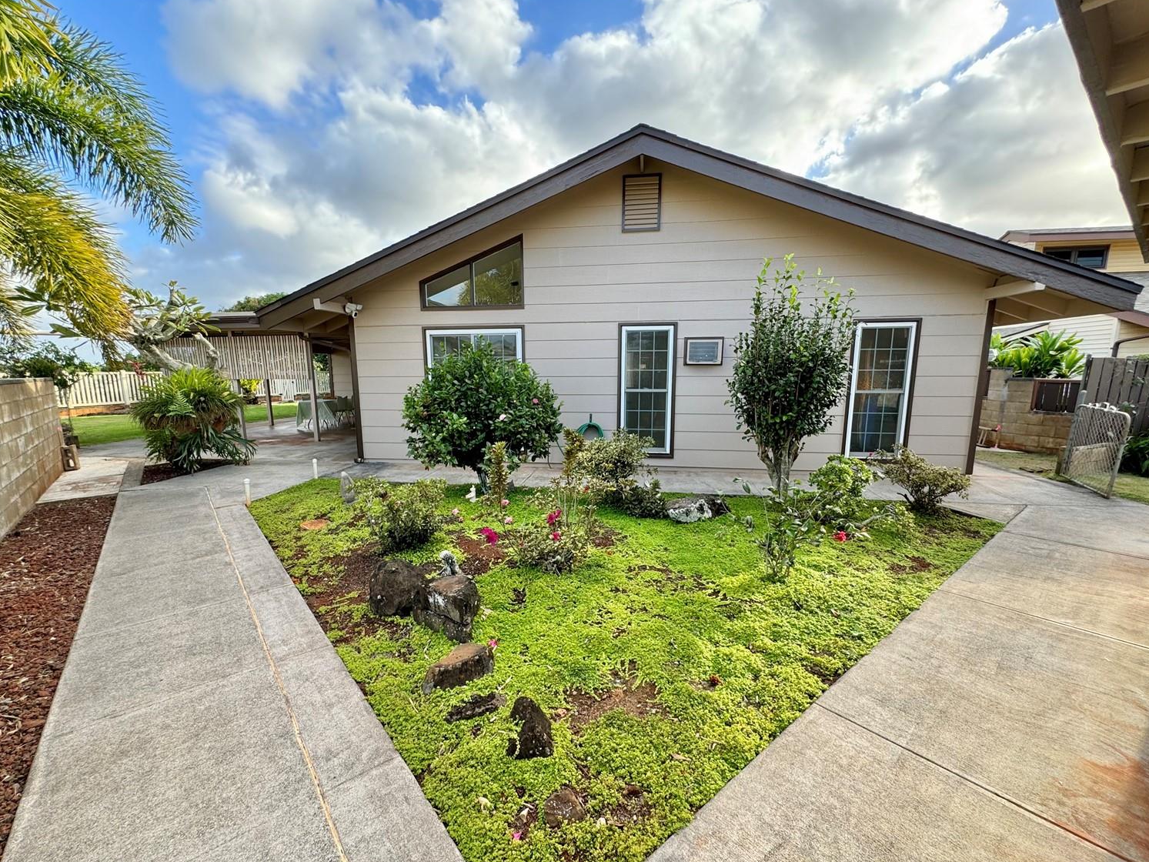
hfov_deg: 98.2
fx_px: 498
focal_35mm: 15
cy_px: 455
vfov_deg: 81.7
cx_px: 566
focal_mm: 2.22
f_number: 2.2
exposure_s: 1/167
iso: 40
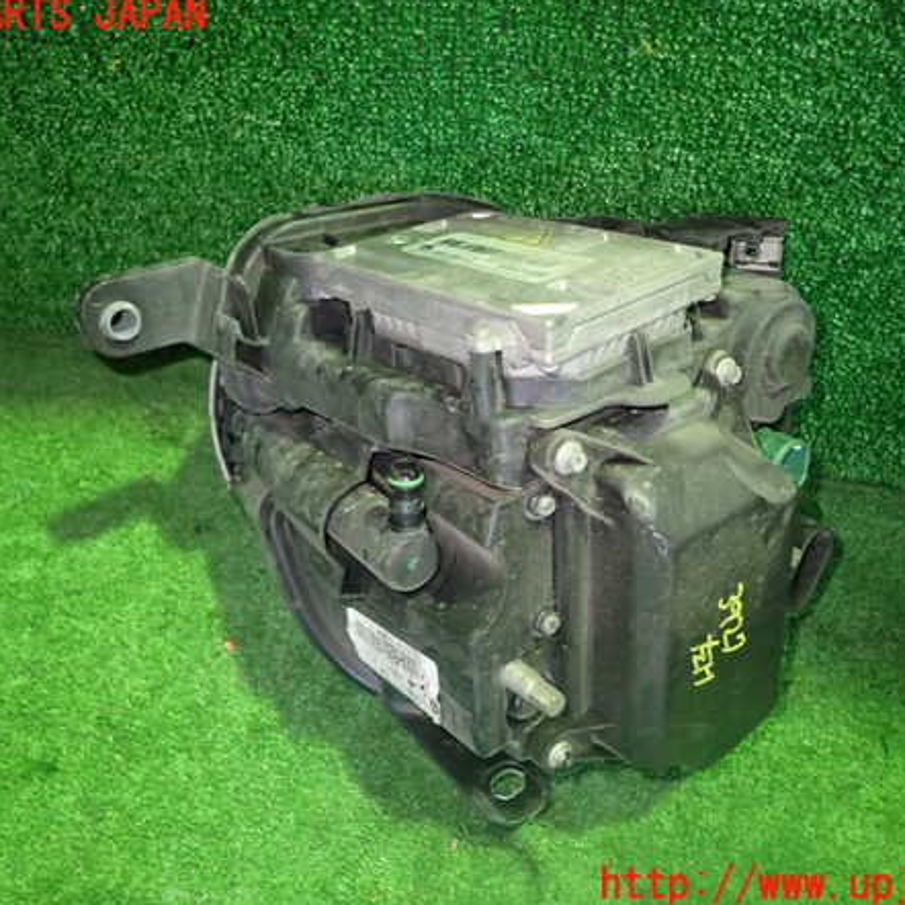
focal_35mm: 30
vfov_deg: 54.0
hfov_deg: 54.0
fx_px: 887
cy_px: 450
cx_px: 448
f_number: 2
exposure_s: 1/30
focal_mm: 4.5
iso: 800
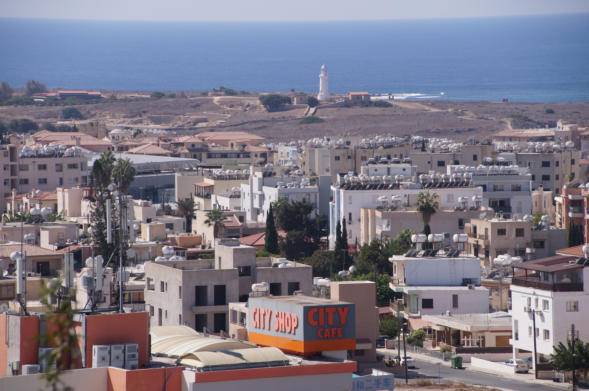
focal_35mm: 210
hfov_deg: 9.8
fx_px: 3431
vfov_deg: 6.5
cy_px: 196
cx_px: 294
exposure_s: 1/500
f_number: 8
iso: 100
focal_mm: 140
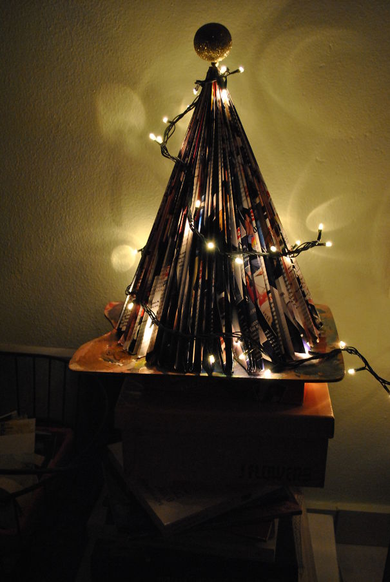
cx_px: 195
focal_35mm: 36
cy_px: 291
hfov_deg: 37.0
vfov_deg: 53.1
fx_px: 583
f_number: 4
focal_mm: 24
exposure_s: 1/30
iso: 900
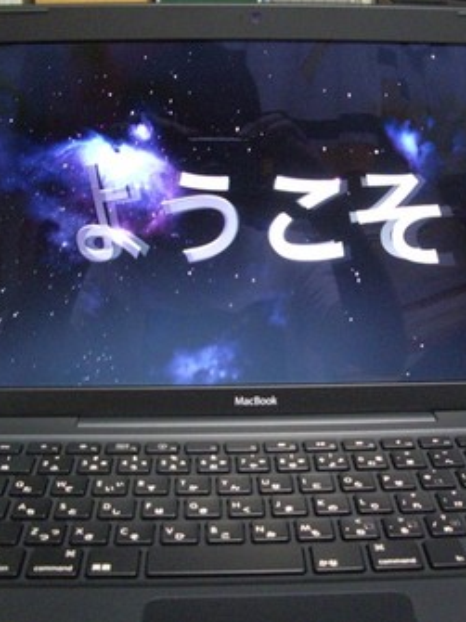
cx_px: 264
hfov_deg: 30.8
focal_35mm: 47
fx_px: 844
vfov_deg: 40.4
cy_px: 310
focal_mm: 5.8
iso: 320
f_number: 2.6
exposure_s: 1/15
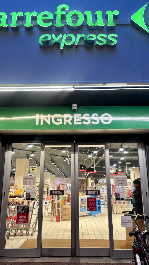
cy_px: 133
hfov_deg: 40.2
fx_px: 204
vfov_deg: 66.1
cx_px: 72
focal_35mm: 29
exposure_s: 1/50
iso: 125
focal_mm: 5.96
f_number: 1.6
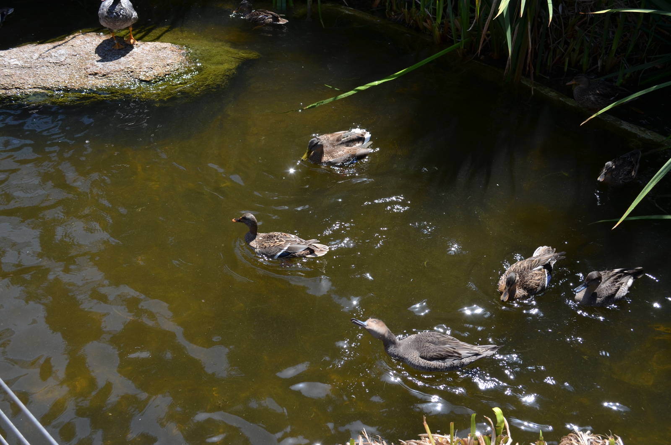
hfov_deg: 49.6
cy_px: 222
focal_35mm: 39
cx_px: 336
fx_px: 725
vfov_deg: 34.1
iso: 160
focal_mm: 26
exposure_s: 1/250
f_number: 8
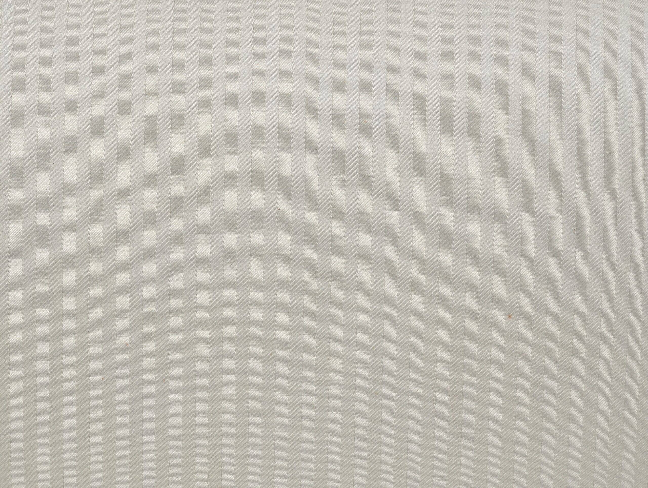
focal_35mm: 106
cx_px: 324
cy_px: 244
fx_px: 1987
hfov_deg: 18.5
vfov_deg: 14.0
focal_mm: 19
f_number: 3.5
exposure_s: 1/1325
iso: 34
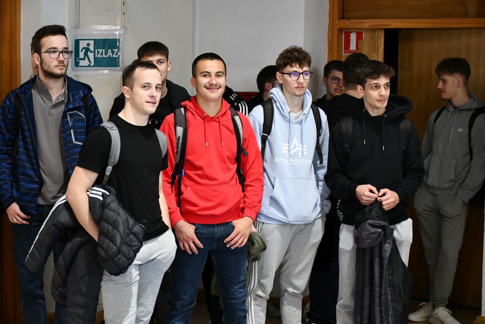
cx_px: 242
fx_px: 1051
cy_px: 162
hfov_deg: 26.0
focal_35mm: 78
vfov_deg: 17.5
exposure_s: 1/100
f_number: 4.8
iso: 3200
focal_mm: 52
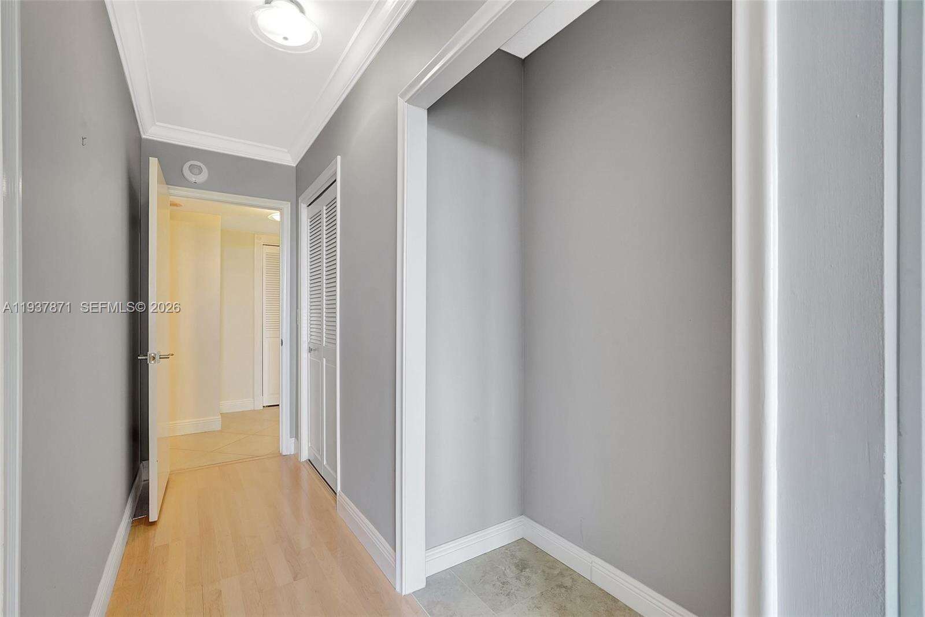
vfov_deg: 73.8
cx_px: 462
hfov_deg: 96.7
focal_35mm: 16
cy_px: 308
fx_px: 411
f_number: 13
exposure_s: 1/2
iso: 640
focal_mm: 16
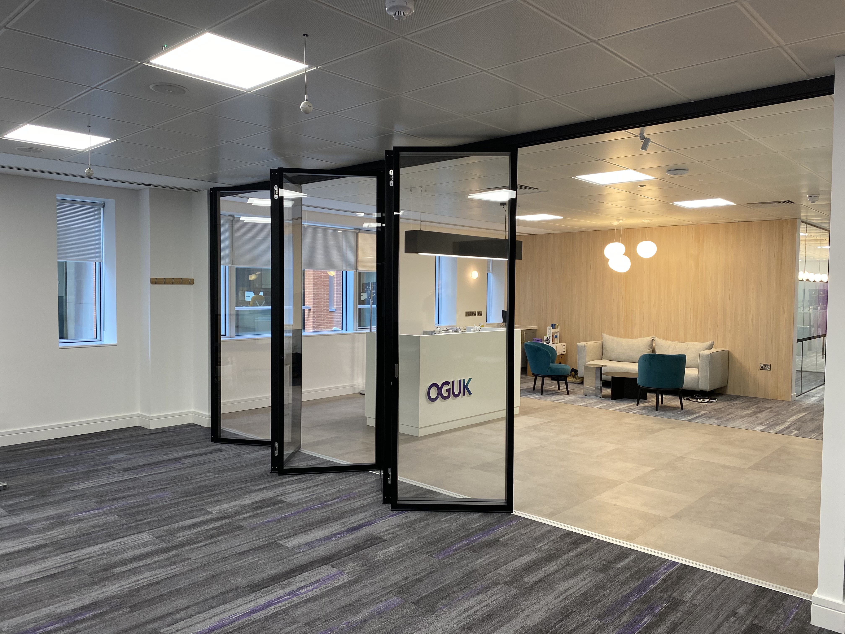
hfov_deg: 67.3
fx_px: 635
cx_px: 422
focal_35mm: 26
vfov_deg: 53.1
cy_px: 317
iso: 80
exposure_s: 1/50
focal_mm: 4.25
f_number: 1.8
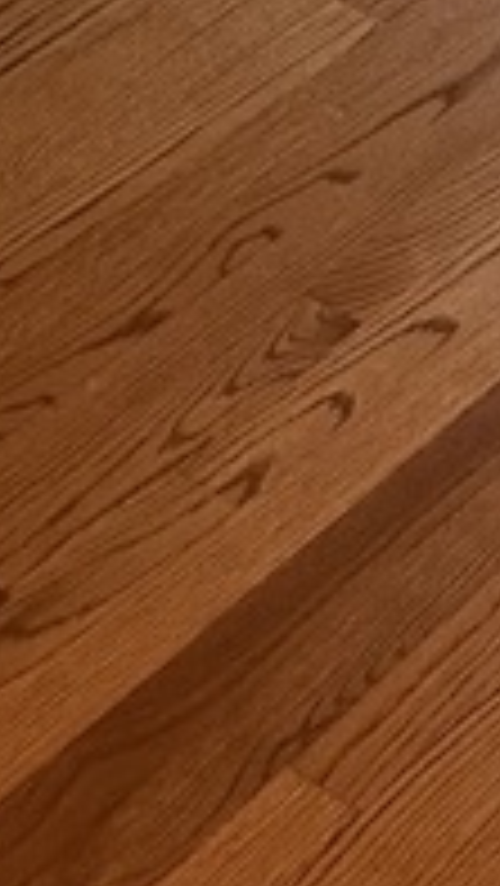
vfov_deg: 12.3
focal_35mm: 143
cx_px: 315
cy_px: -1169
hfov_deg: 8.5
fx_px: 3366
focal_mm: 6.86
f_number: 1.78
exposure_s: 1/60
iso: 500
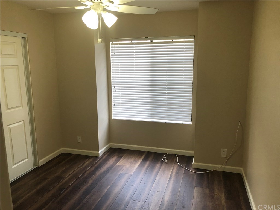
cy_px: 105
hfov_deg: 63.4
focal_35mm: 28
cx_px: 140
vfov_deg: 49.7
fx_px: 226
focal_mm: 3.99
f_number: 1.8
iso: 25
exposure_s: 1/30
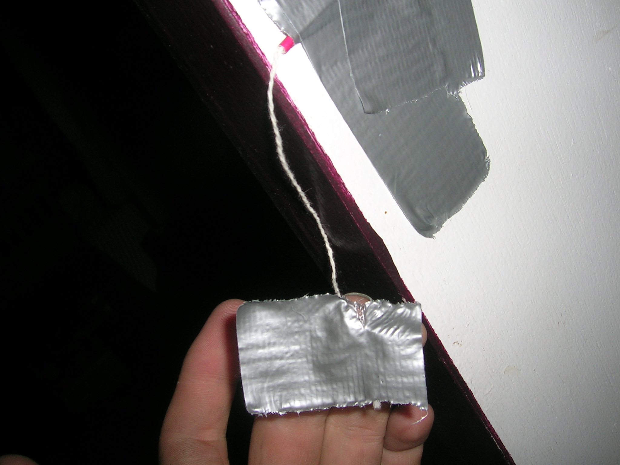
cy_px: 232
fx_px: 627
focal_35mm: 35
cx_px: 310
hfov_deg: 52.6
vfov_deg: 40.7
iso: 50
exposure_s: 1/60.1
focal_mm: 5.4
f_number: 4.8
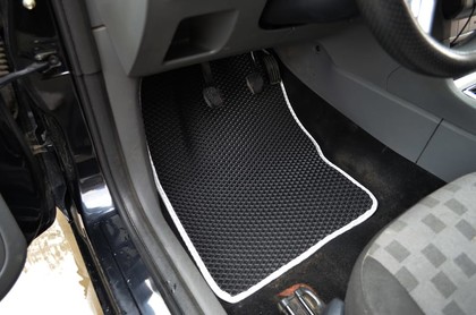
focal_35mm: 27
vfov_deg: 47.7
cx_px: 238
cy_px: 158
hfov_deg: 67.5
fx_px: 356
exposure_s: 1/50
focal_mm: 18
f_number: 3.5
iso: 800
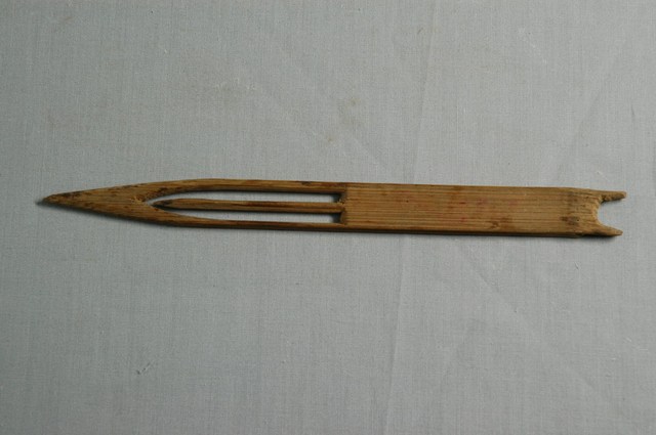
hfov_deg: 19.5
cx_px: 328
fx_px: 1911
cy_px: 218
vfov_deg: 13.0
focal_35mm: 105
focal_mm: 70
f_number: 10
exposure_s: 1/8
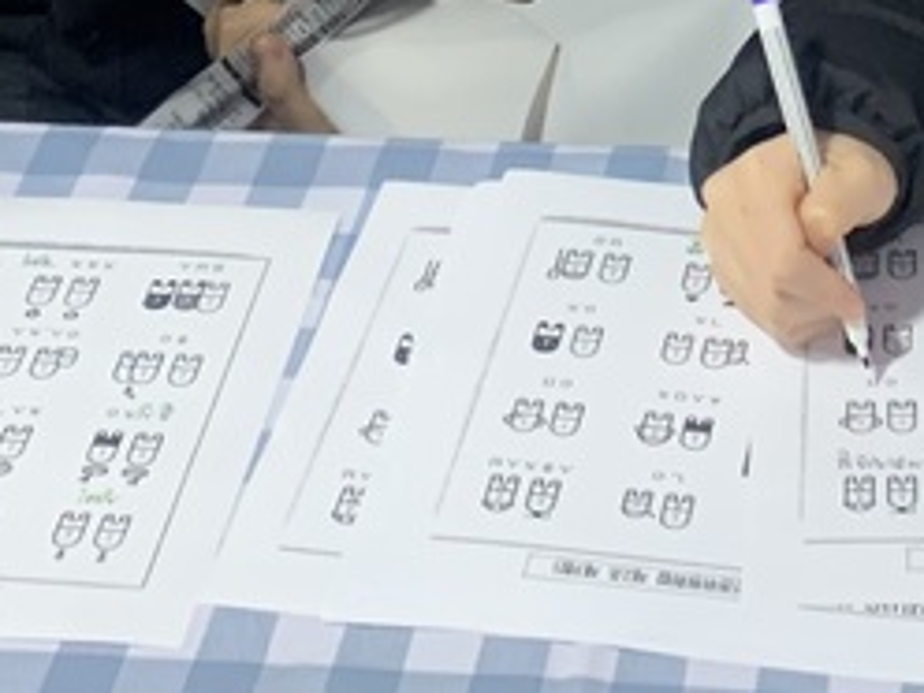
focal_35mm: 105
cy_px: -455
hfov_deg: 18.2
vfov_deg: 13.1
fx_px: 2803
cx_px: 961
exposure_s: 1/40
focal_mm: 4.25
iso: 320
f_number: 1.8
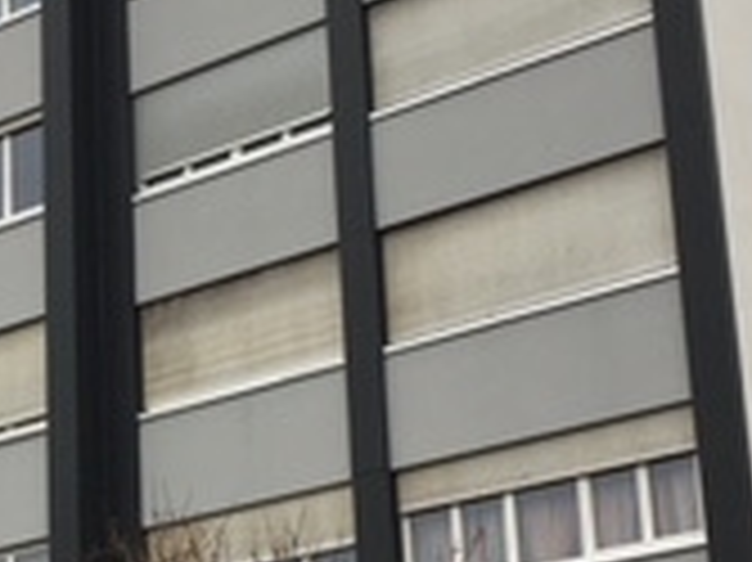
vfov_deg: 13.3
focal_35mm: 111
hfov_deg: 17.4
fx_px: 2410
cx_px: 36
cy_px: 391
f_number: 2.2
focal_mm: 4.15
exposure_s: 1/100
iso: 25
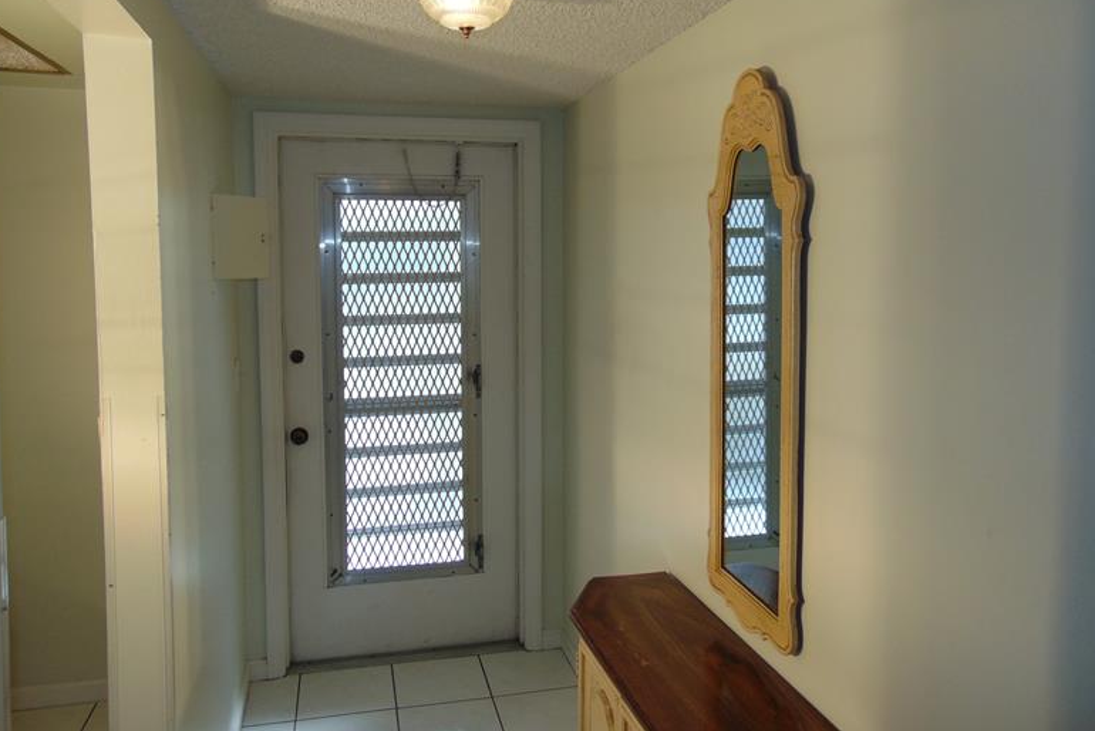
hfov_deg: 67.4
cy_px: 317
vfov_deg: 47.8
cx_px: 549
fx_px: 822
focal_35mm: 27
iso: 80
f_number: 3
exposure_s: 1/160
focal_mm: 4.5
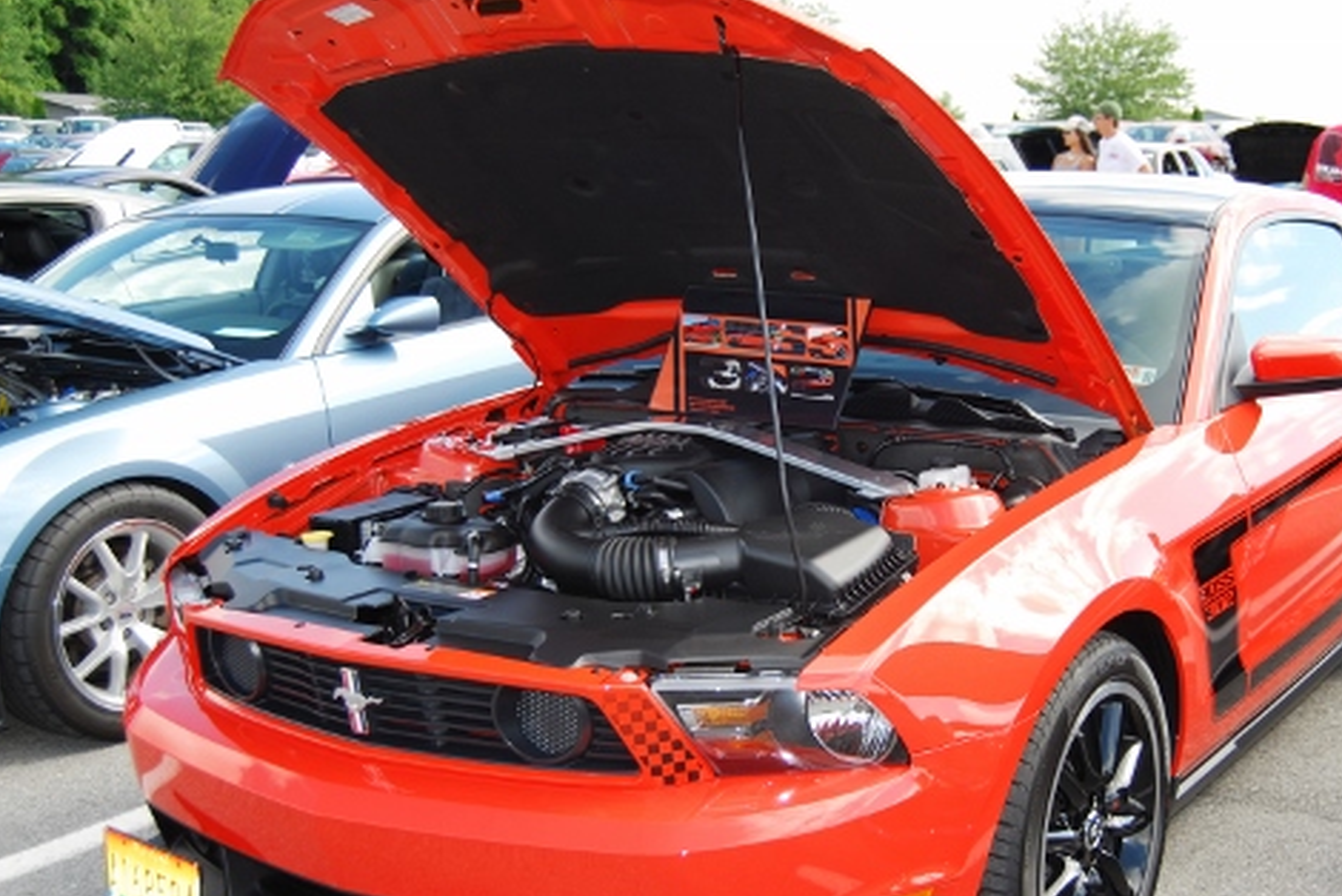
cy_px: 497
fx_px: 1828
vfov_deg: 27.5
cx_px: 782
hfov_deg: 40.2
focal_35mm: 49
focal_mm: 24
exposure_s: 1/200
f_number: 4
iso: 100
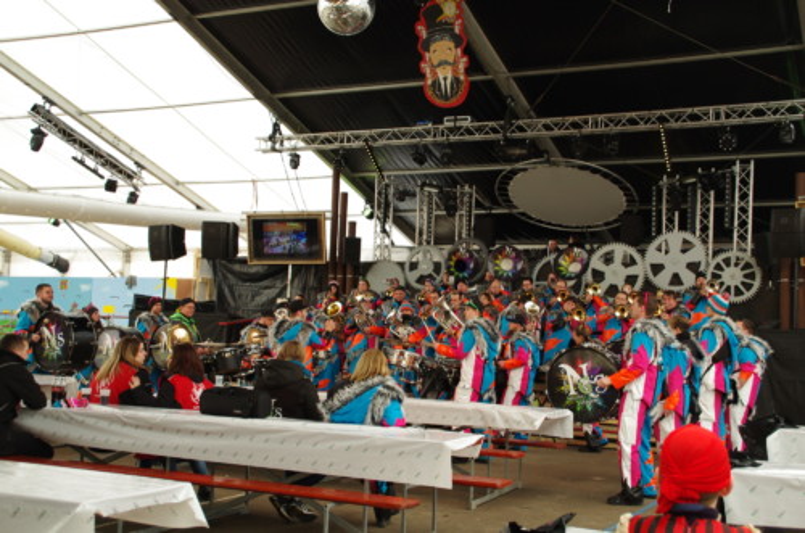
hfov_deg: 40.0
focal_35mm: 50
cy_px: 266
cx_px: 402
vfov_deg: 27.1
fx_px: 1104
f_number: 6.3
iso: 400
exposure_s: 1/60
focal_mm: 33
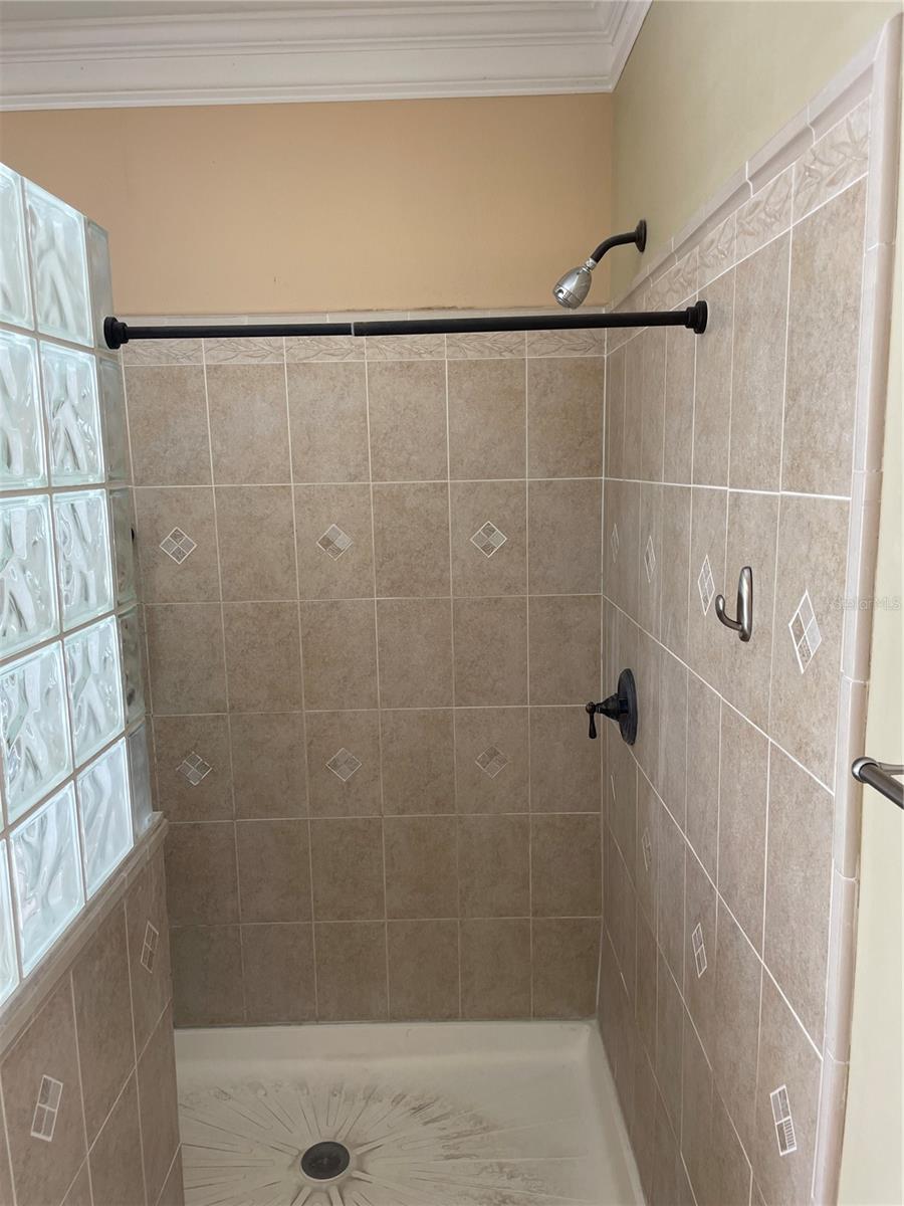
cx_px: 452
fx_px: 905
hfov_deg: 53.1
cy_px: 603
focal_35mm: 26
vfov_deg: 67.3
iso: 64
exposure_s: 1/120
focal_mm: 4.2
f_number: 1.6
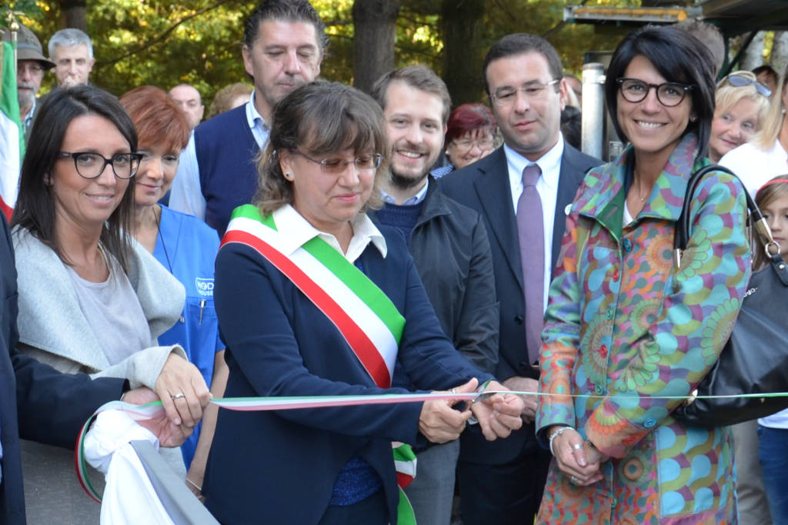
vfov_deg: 36.9
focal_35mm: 36
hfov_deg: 53.1
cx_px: 394
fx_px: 788
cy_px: 262
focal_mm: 24
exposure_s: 1/80
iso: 400
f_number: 4.5
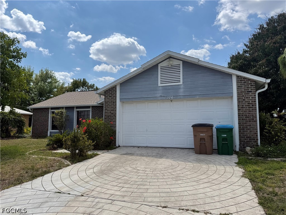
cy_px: 108
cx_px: 143
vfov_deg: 56.8
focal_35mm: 24
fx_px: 198
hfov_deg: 71.6
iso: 80
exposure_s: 1/9091
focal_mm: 6.76
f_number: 1.78
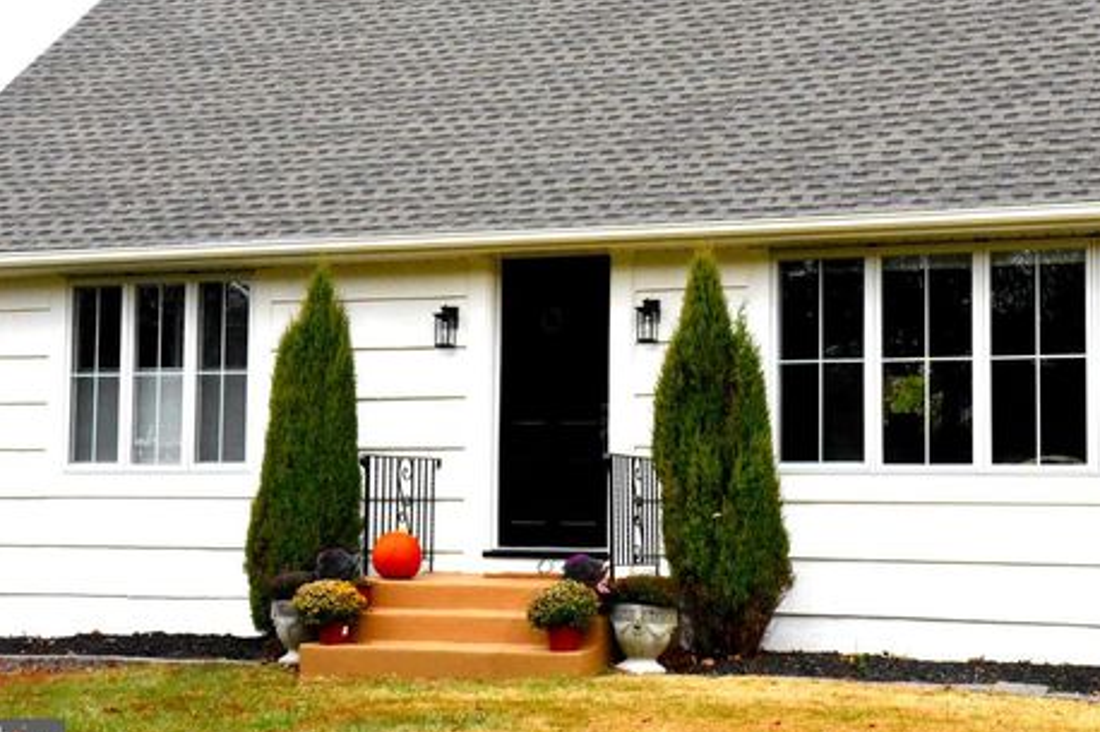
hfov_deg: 28.1
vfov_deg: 18.9
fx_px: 2199
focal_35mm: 72
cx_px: 536
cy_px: 361
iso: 10000
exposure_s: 1/800
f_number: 14
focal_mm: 44
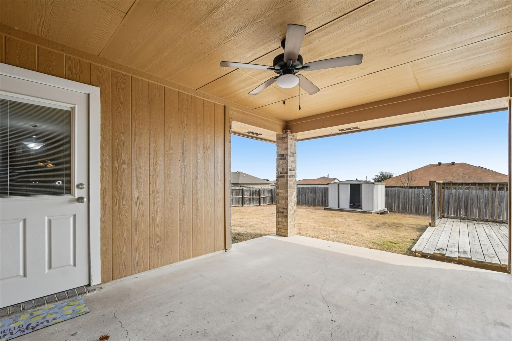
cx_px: 256
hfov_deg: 100.4
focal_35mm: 15
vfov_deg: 77.3
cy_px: 170
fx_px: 213
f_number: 8
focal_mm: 10
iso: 400
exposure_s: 1/500
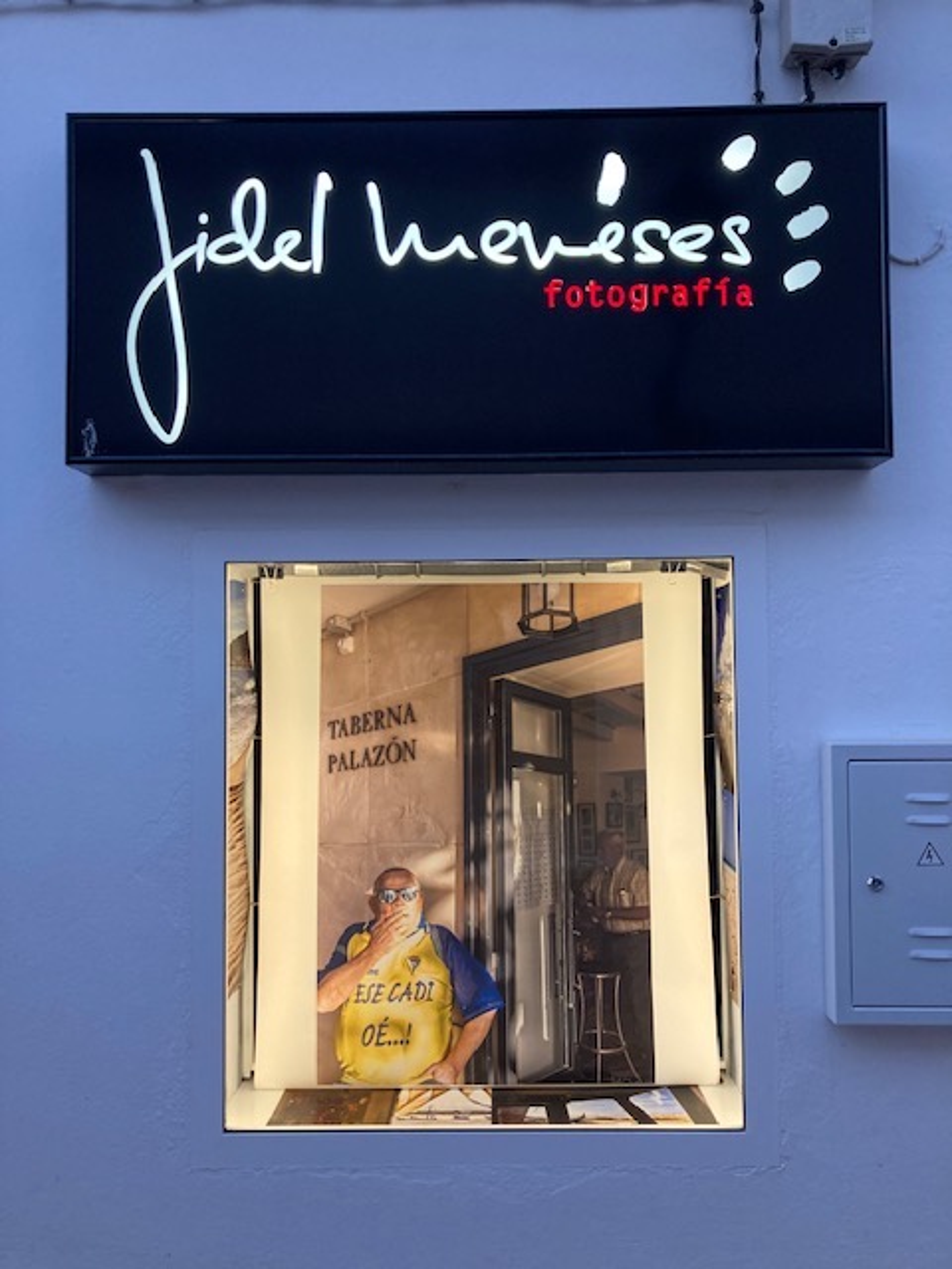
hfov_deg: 49.7
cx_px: 476
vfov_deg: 63.4
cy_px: 634
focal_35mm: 28
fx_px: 1027
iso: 80
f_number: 1.8
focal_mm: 3.99
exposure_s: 1/52
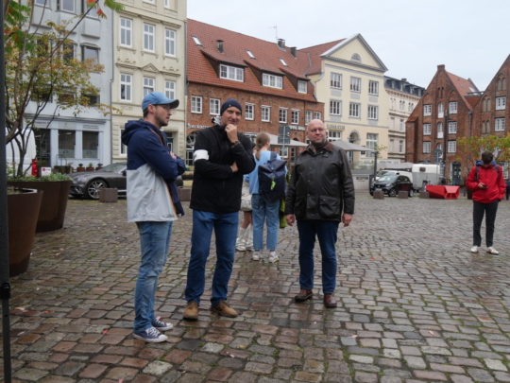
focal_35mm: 30
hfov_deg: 60.0
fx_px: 442
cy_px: 192
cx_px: 255
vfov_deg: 46.8
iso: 200
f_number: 5.6
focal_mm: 15
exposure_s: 1/160
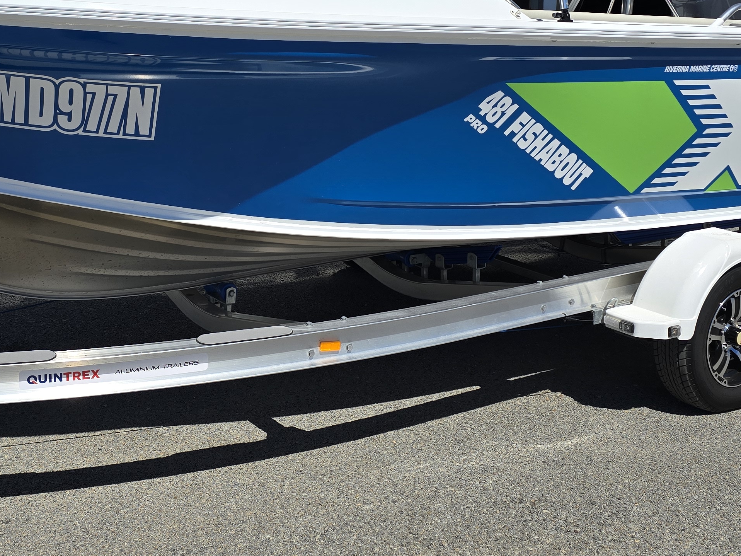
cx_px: 223
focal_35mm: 48
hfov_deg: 39.0
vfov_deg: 29.7
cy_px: 134
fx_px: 1028
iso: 12
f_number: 1.7
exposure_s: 1/1563
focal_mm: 6.3
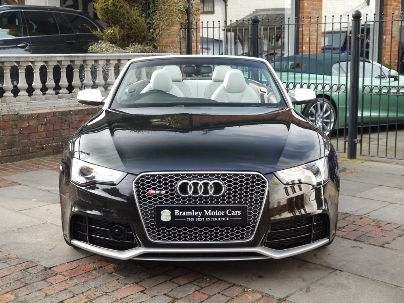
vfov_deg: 28.0
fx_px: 607
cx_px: 202
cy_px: 152
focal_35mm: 52
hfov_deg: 36.8
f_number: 6.3
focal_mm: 26
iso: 800
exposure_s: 1/160
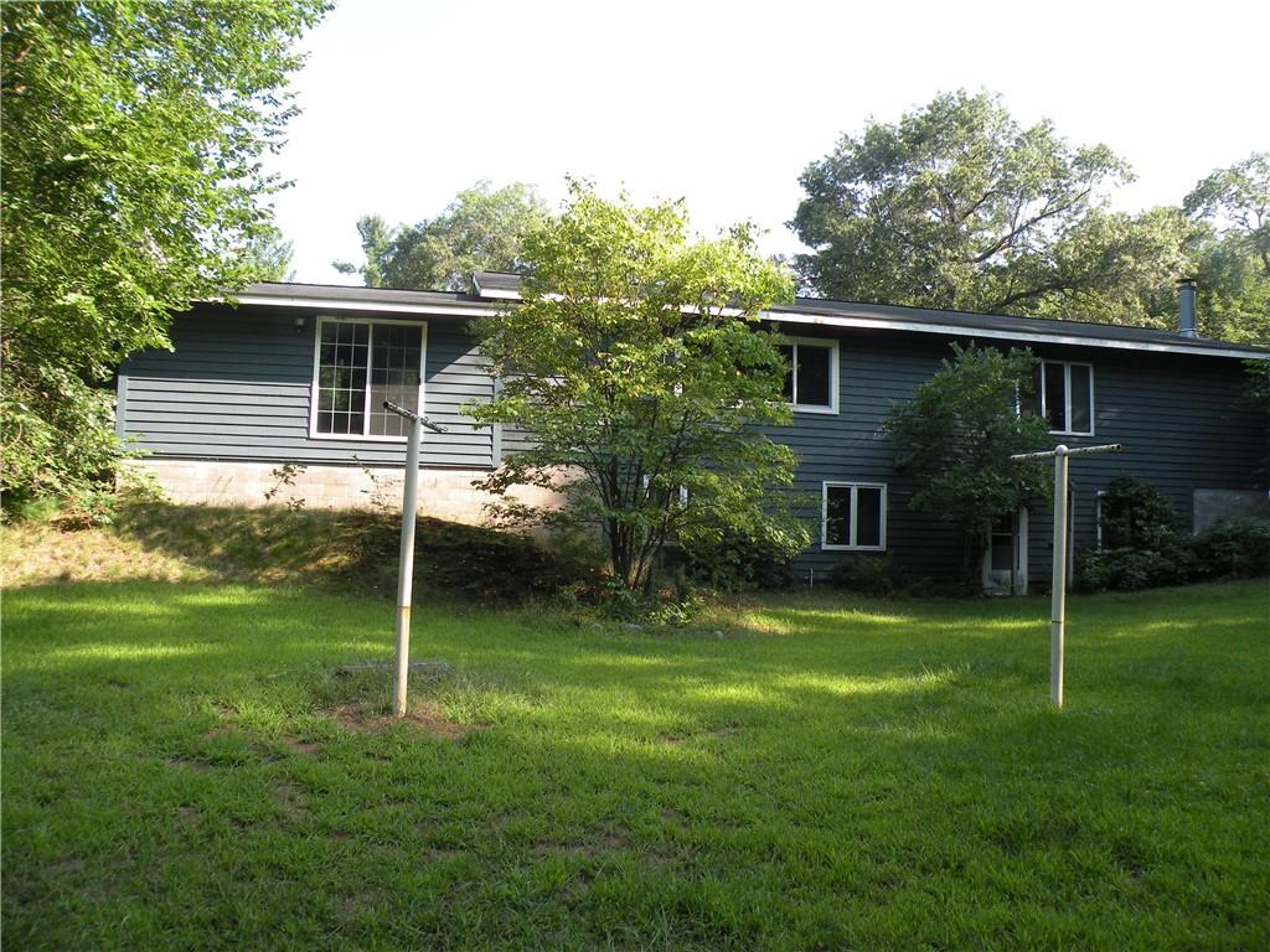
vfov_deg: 51.4
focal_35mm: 27
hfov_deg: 65.3
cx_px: 635
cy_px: 476
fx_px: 991
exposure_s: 1/110
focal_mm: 4.7
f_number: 3.5
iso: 64
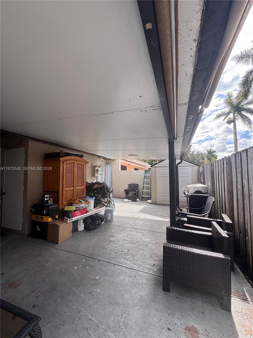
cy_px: 169
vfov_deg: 102.1
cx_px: 126
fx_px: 136
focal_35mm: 14
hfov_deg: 85.7
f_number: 2.2
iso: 40
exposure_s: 1/386
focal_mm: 2.22
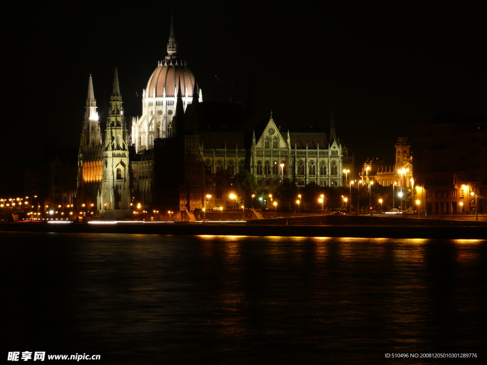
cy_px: 182
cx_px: 244
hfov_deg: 14.0
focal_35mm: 141
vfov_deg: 10.5
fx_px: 1984
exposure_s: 2
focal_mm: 23.1
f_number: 4.8
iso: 100
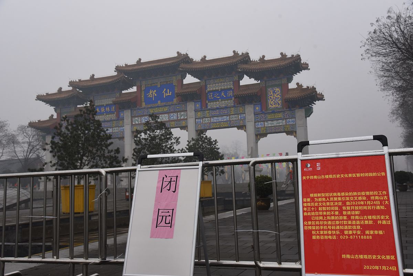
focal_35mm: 38
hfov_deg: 50.7
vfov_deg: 35.1
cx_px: 206
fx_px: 436
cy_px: 138
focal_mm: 38
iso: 1250
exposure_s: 1/1250
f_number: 7.1
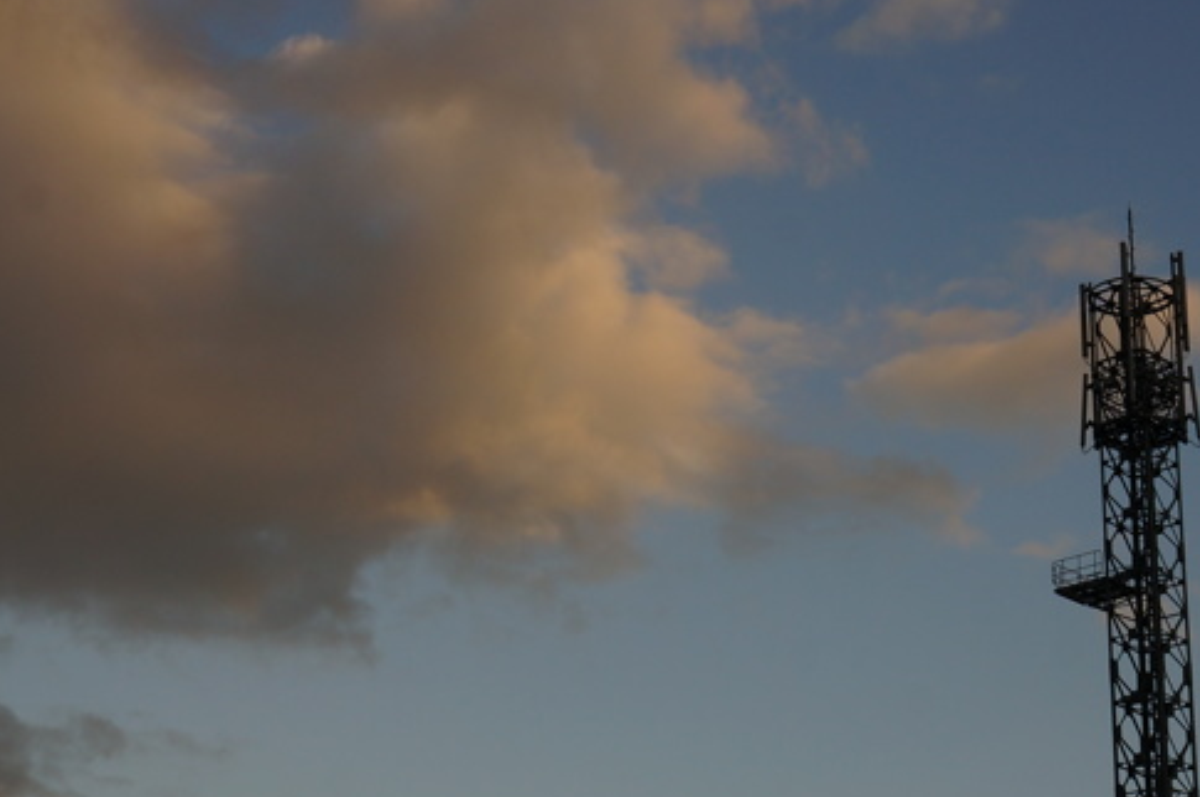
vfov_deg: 17.9
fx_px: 2530
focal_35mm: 76
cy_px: 347
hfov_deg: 26.6
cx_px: 732
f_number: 11
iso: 100
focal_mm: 24
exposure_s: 1/80
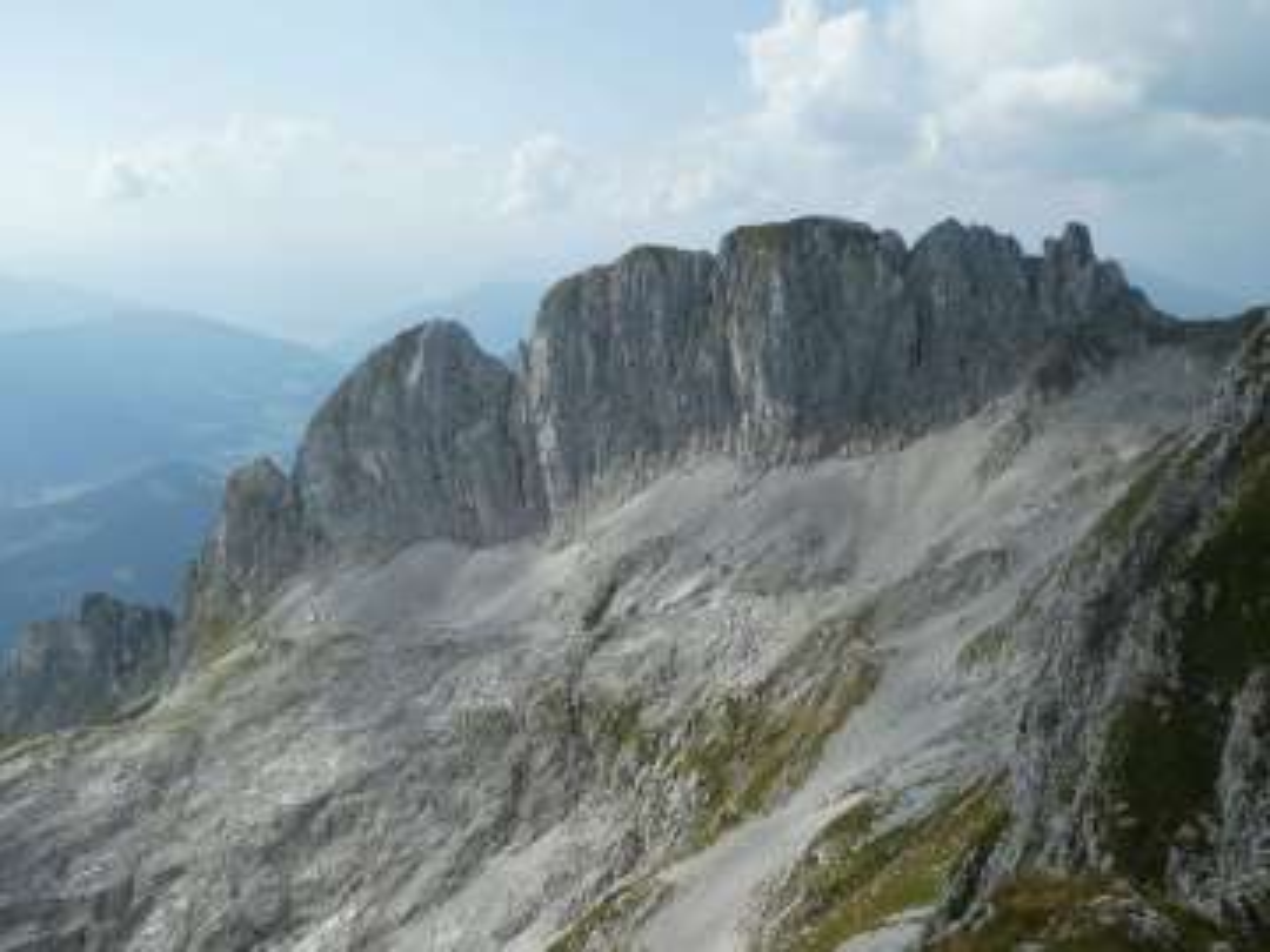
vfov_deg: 45.4
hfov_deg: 58.4
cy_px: 476
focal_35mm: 31
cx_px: 635
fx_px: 1137
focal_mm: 5.4
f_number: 3.5
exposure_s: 1/1000
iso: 80
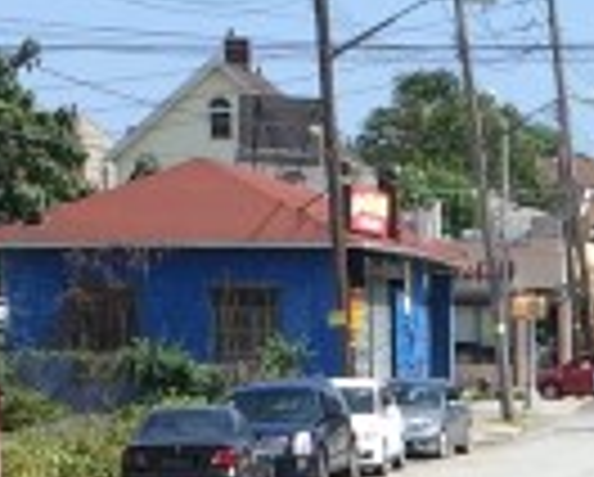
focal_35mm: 219
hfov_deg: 8.7
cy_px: 1238
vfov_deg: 6.6
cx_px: 810
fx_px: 3856
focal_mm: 4.15
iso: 32
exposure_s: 1/1236
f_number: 2.2
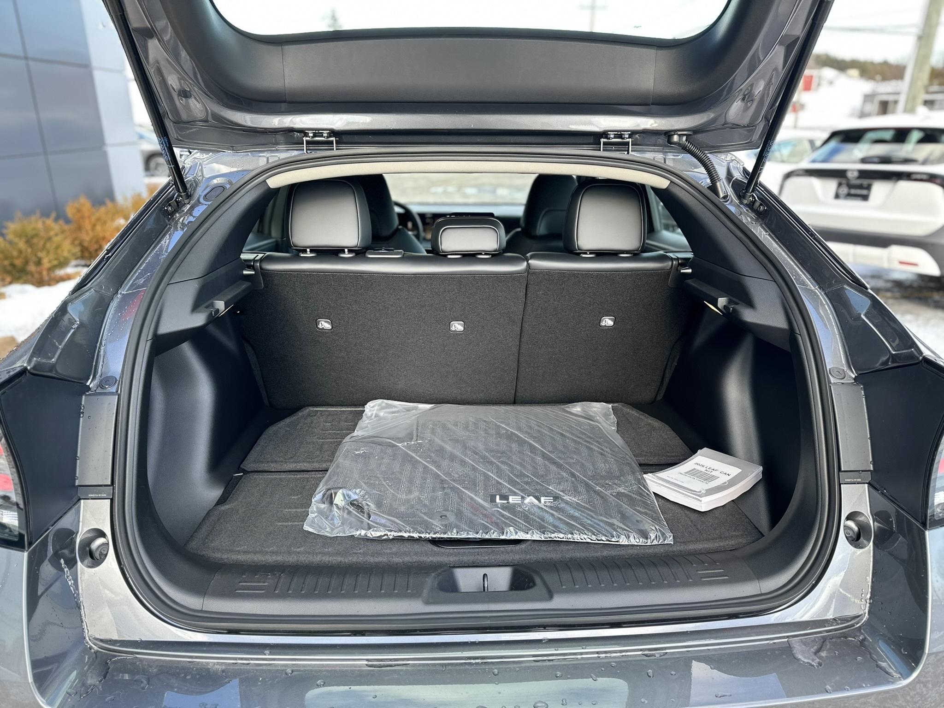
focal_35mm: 24
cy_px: 354
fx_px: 654
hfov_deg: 71.6
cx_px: 472
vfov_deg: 56.8
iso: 80
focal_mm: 6.86
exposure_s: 1/223
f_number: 1.78
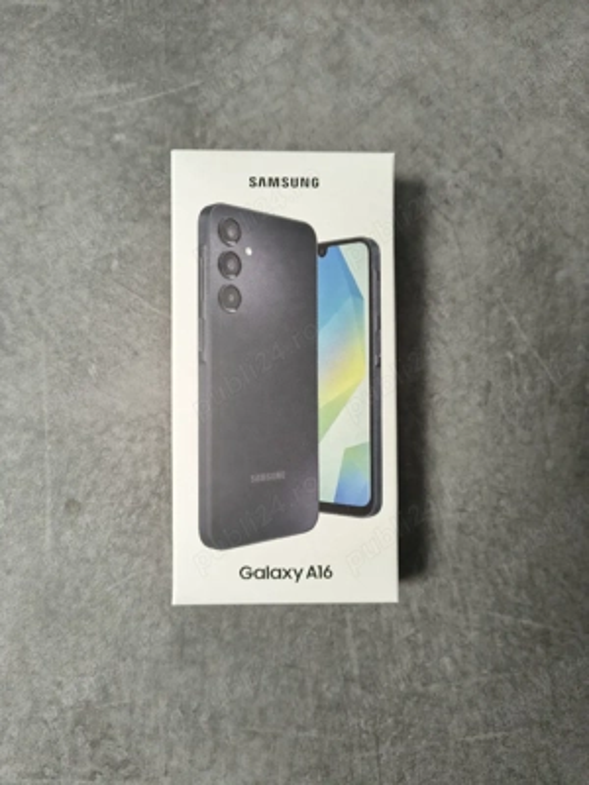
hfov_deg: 56.8
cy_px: 392
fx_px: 544
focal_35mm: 24
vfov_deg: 71.6
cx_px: 294
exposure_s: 1/100
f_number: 1.8
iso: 834
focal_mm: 5.56
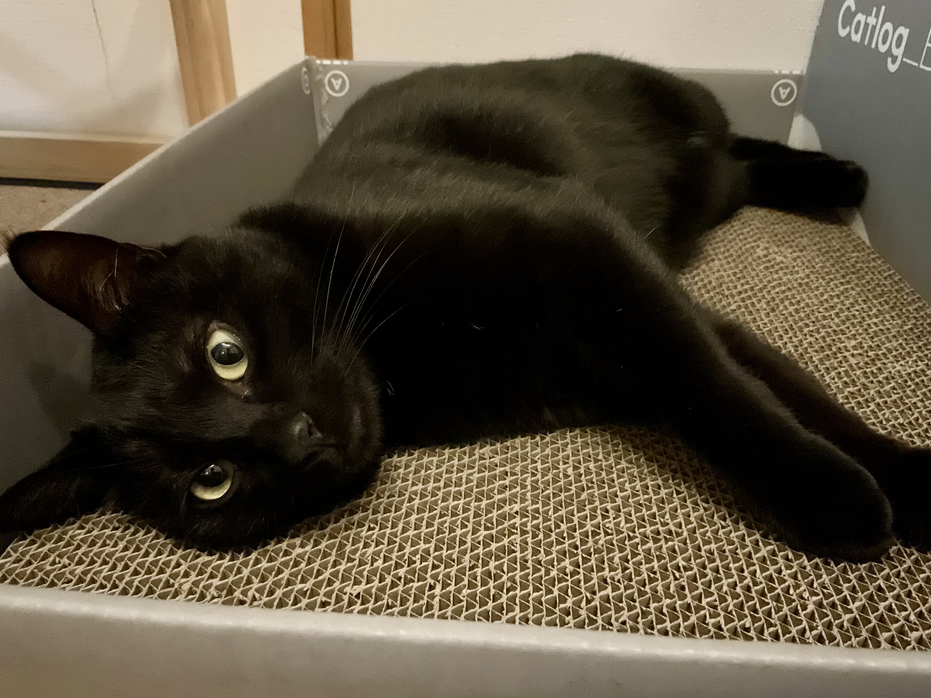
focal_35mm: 29
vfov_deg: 48.2
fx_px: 780
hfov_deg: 61.7
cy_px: 349
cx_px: 466
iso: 1600
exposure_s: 1/15
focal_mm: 3
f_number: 1.8
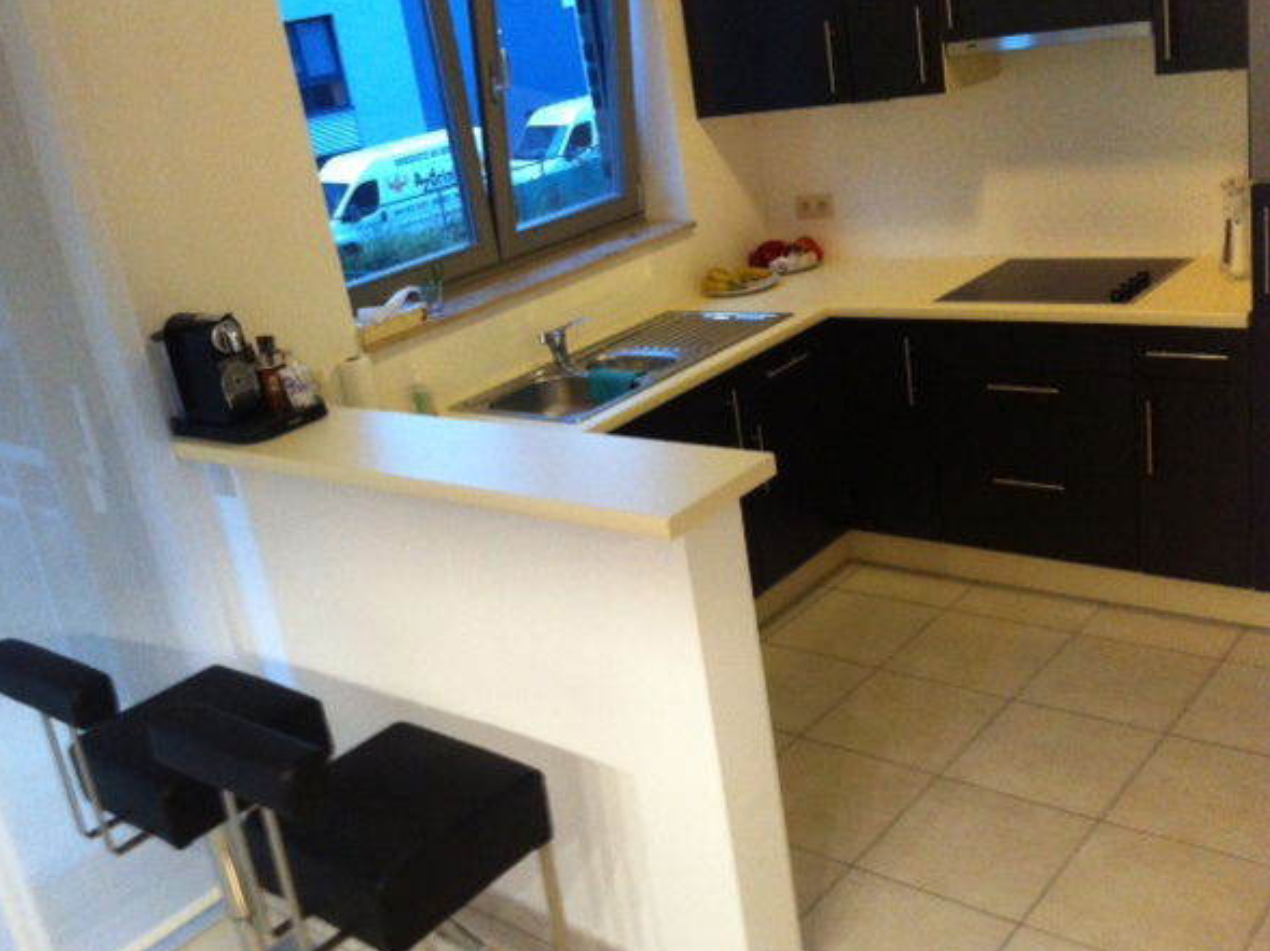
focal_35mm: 38
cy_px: 496
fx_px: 1393
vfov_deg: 37.7
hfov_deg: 49.0
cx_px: 582
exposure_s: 1/15
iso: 250
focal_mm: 3.85
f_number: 2.8
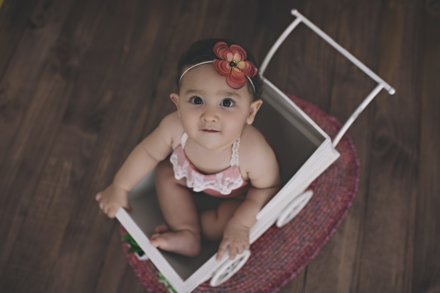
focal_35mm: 35
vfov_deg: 37.8
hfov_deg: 54.5
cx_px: 220
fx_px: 427
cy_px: 146
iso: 200
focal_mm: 35
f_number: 2.5
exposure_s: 1/160
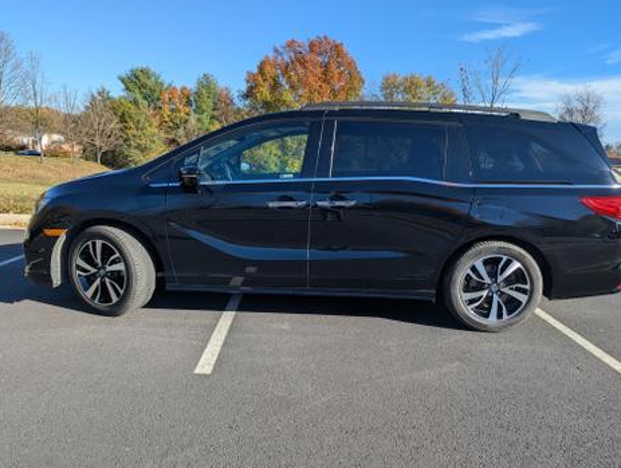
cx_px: 322
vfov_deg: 53.2
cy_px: 237
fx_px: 467
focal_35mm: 26
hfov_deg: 67.2
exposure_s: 1/1397
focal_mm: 6.81
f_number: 1.85
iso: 46
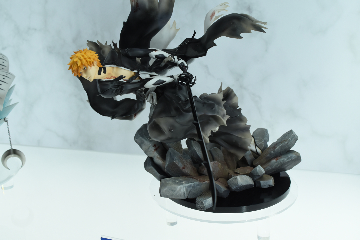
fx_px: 360
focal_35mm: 36
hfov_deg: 53.1
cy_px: 120
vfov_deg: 36.9
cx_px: 180
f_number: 8
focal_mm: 24
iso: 640
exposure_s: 1/200
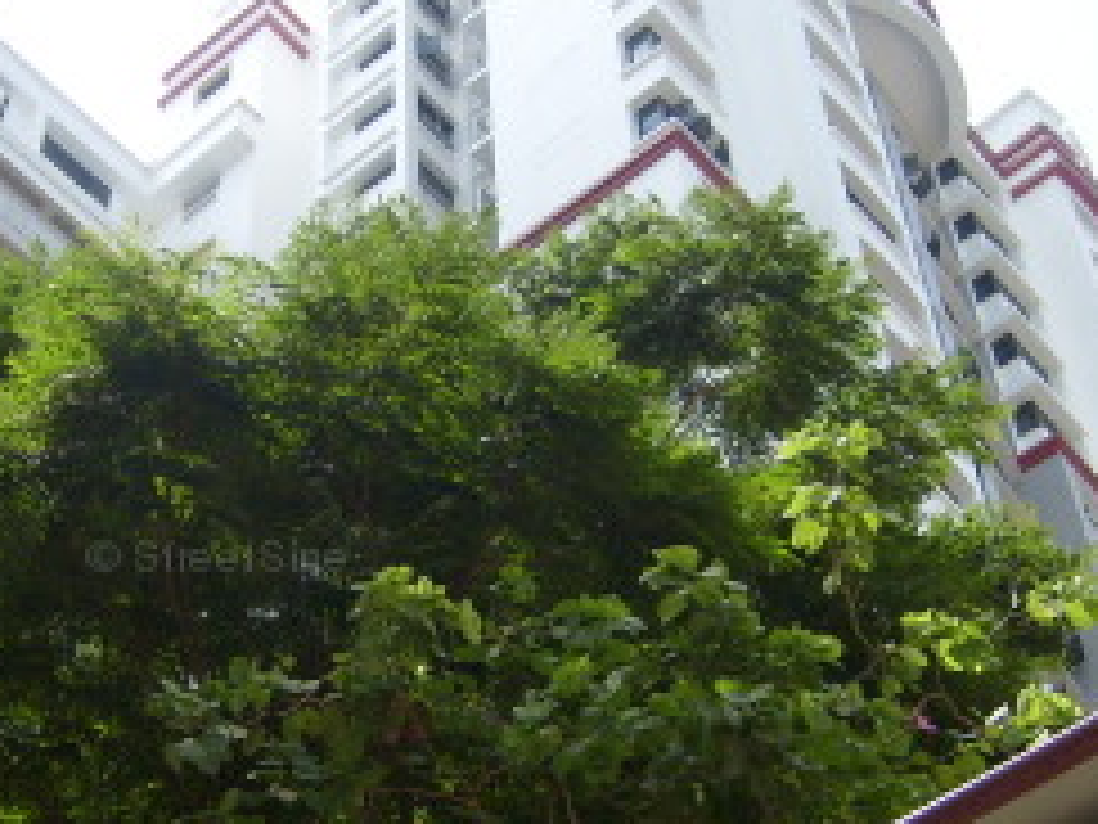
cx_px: 423
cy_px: 563
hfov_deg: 24.7
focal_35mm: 79
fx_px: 2506
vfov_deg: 18.6
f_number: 7.1
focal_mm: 5.8
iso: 80
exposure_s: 1/180
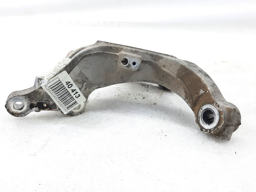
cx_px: 128
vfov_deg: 54.9
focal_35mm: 25
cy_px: 96
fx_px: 185
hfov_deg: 69.4
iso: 64
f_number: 2
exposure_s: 1/50
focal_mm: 4.6
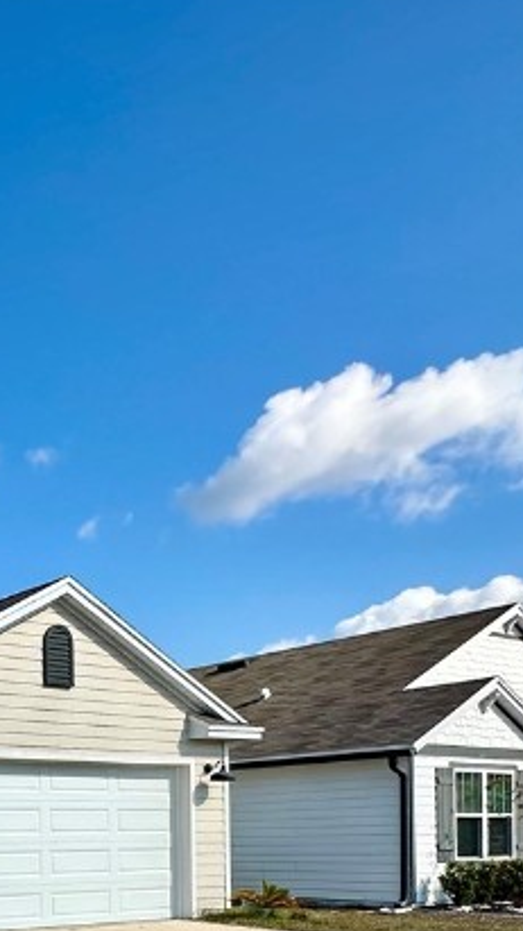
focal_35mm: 38
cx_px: -281
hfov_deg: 23.9
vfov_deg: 47.3
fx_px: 937
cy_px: 843
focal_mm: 2.22
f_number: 2.2
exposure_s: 1/1984
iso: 50
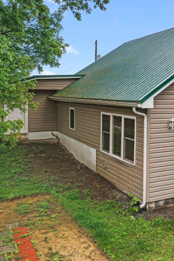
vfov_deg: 45.4
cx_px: 176
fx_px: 312
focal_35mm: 43
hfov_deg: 29.1
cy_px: 131
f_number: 2.8
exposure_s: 1/30
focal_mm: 10.26
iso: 160
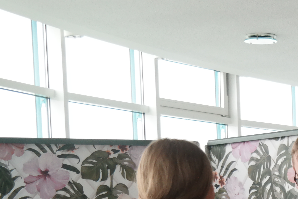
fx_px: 1109
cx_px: 411
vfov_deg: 9.8
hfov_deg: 14.5
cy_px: 321
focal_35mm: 134
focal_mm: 27
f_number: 4
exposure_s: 1/50
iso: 1600
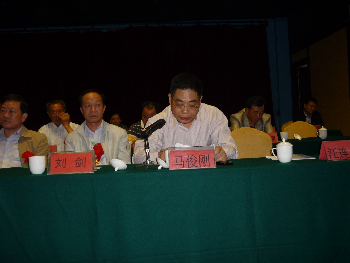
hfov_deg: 55.4
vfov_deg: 42.9
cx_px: 175
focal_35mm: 33
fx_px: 334
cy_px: 132
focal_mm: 5.5
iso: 125
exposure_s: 1/30
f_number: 2.8
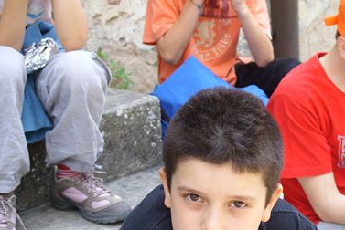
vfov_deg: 11.1
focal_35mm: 124
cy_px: 145
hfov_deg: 16.5
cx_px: 227
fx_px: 1189
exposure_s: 1/148
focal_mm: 15.45
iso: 50
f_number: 3.3
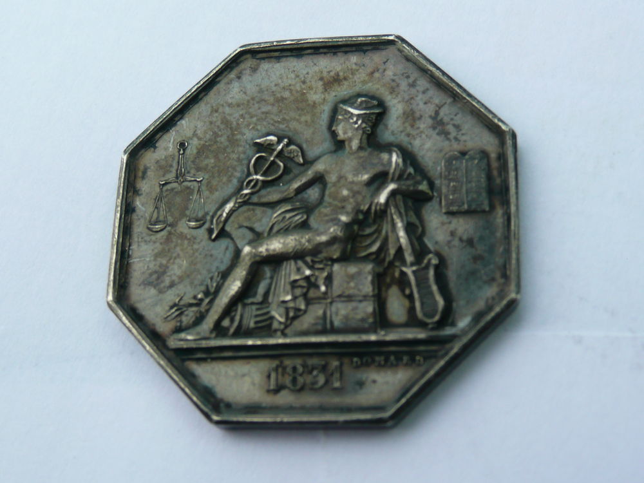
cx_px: 322
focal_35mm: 60
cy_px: 242
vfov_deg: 24.4
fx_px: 1116
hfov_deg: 32.2
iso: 100
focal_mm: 8.2
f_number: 4.2
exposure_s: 1/160
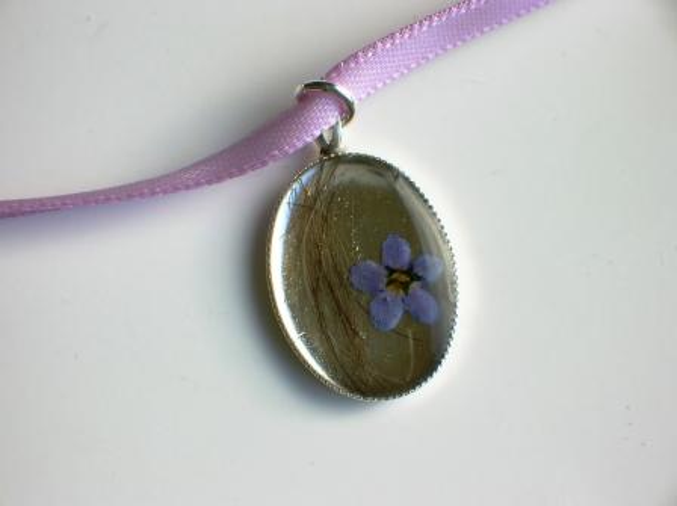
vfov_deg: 14.9
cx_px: 338
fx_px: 1934
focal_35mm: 99
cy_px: 253
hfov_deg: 19.9
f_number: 8.1
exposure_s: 1/22.4
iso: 50
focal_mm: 16.4
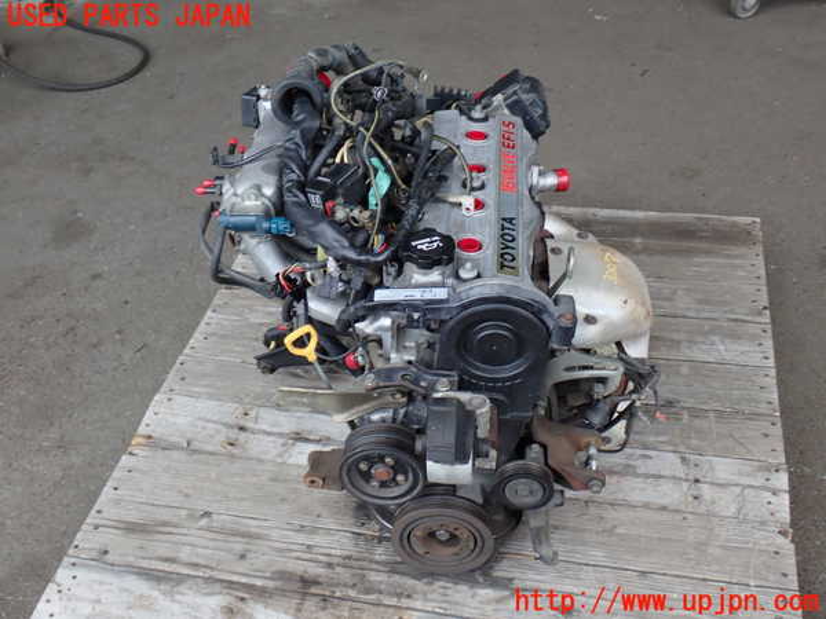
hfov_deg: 45.8
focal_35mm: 41
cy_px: 310
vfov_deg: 35.1
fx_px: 978
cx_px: 413
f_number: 4
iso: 100
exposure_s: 1/100
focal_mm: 7.31
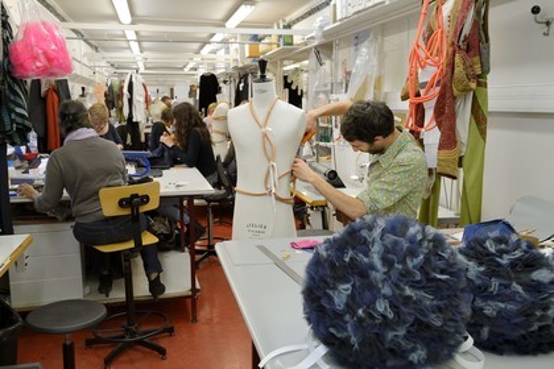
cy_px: 184
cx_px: 277
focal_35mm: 32
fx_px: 492
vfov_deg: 41.1
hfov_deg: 58.7
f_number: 6.3
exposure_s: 1/60
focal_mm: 32
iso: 1000
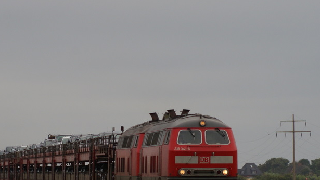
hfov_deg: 6.1
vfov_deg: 3.4
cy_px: 126
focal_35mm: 354
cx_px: 99
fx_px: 3003
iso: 200
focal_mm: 135
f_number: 7.1
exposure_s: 1/640
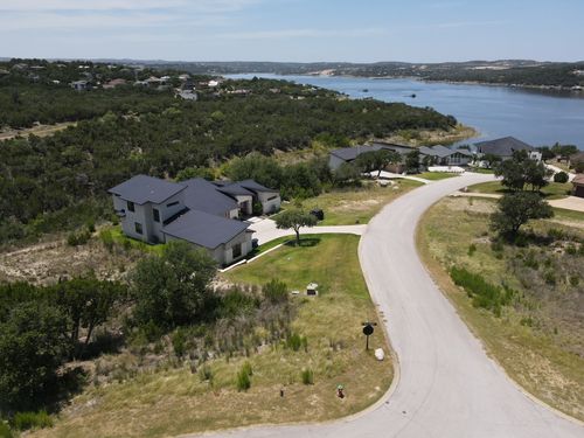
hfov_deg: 71.6
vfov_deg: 56.8
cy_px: 219
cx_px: 292
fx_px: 405
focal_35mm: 24
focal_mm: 4.5
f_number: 2.8
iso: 100
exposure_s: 1/800
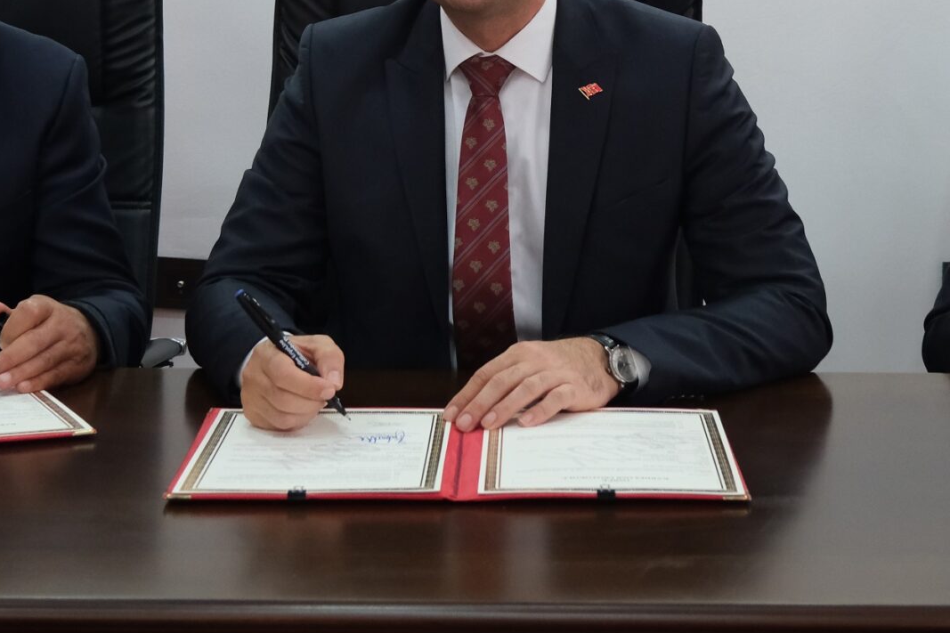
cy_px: -104
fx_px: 2216
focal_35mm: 84
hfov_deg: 24.2
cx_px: 551
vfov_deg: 15.7
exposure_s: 1/100
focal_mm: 23.5
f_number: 4
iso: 2000
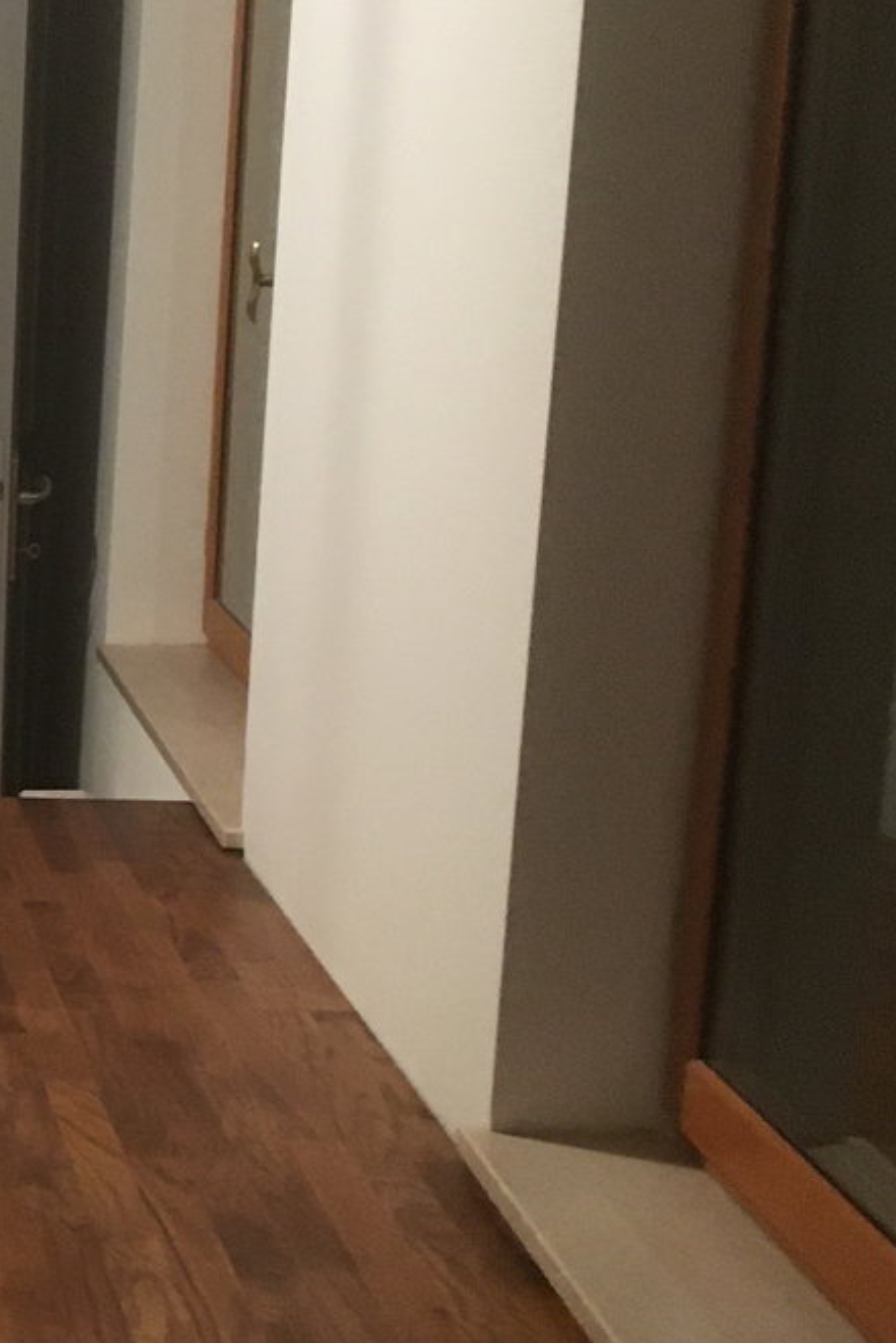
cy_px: 776
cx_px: -658
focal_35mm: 73
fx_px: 2724
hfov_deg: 16.1
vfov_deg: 27.7
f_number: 2.2
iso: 200
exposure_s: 1/25
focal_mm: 4.15
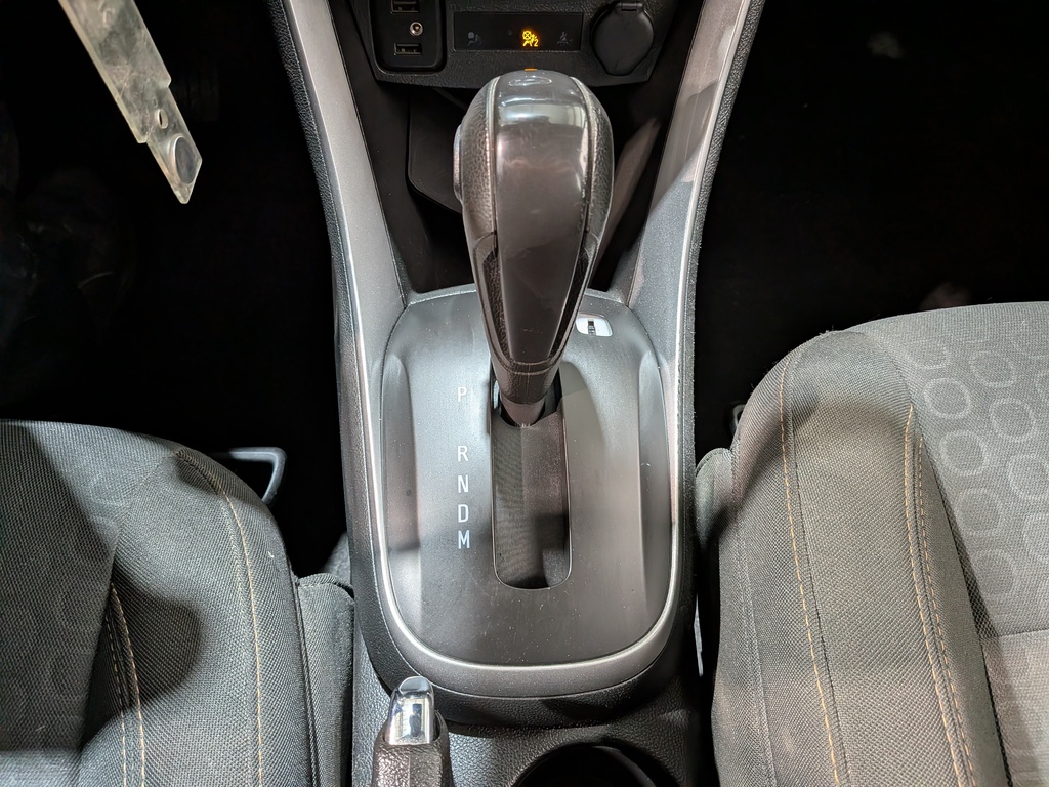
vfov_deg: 56.8
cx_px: 524
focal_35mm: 24
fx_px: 727
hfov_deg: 71.6
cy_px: 394
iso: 367
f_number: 1.7
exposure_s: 1/50
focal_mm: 4.53
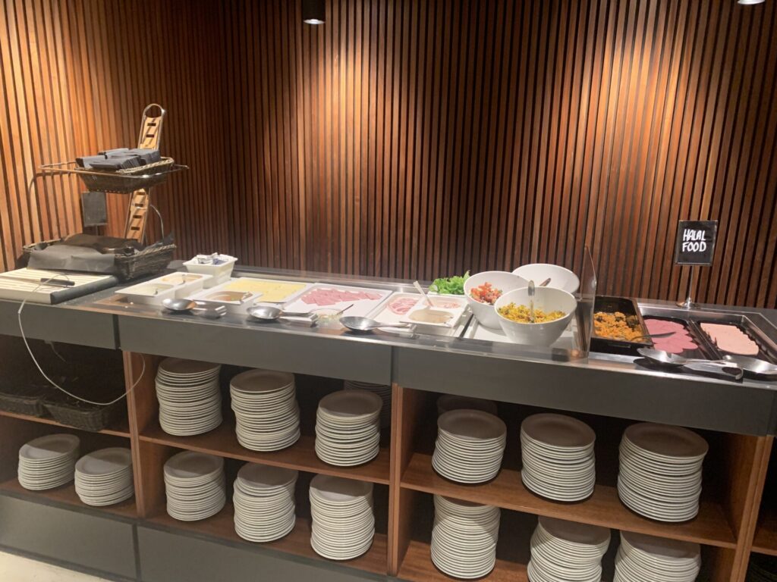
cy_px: 291
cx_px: 388
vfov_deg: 53.1
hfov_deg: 67.3
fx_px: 584
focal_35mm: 26
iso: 320
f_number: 1.8
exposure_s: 1/33
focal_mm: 4.25
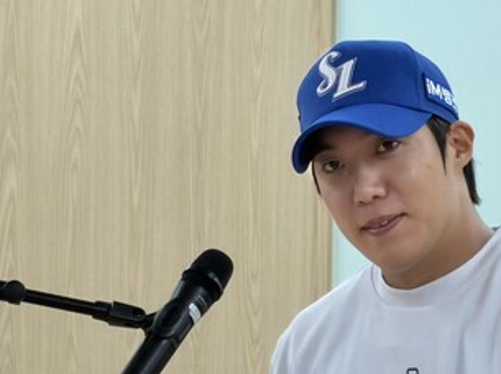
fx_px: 5696
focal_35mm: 394
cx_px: 371
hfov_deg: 5.0
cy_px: 246
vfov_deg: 3.8
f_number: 2.8
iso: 250
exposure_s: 1/120
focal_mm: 16.89
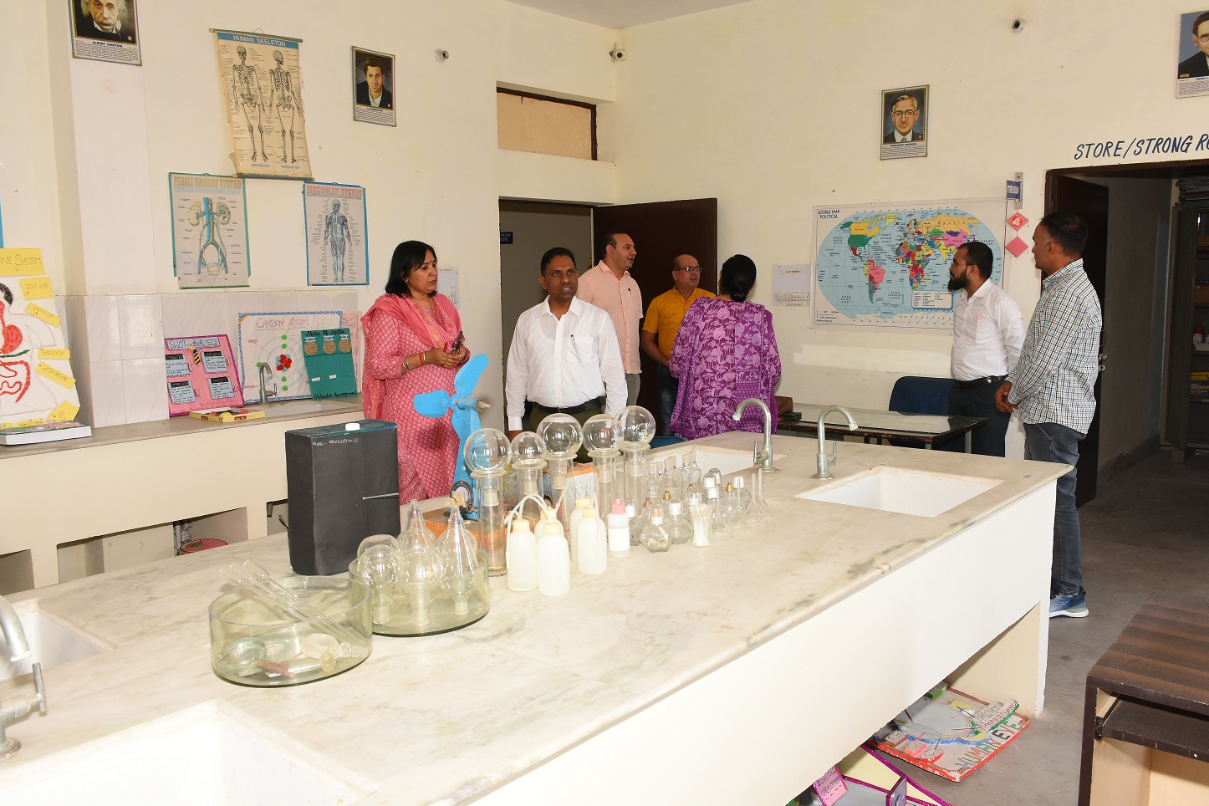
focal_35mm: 28
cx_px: 622
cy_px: 389
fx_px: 940
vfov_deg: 46.4
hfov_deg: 65.5
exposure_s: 1/125
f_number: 7.1
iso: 640
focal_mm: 18
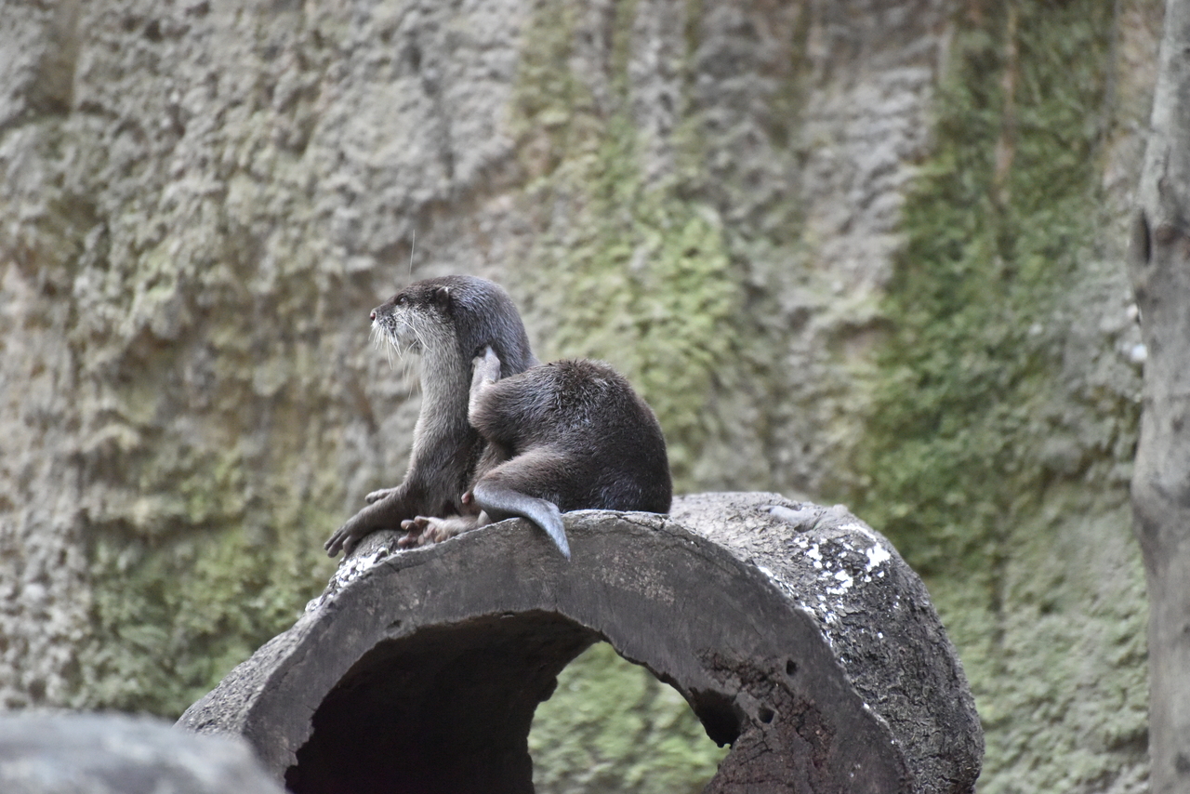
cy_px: 397
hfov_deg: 6.9
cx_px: 595
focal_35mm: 300
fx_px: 9918
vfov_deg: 4.6
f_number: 5.6
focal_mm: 300
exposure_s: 1/640
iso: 10000
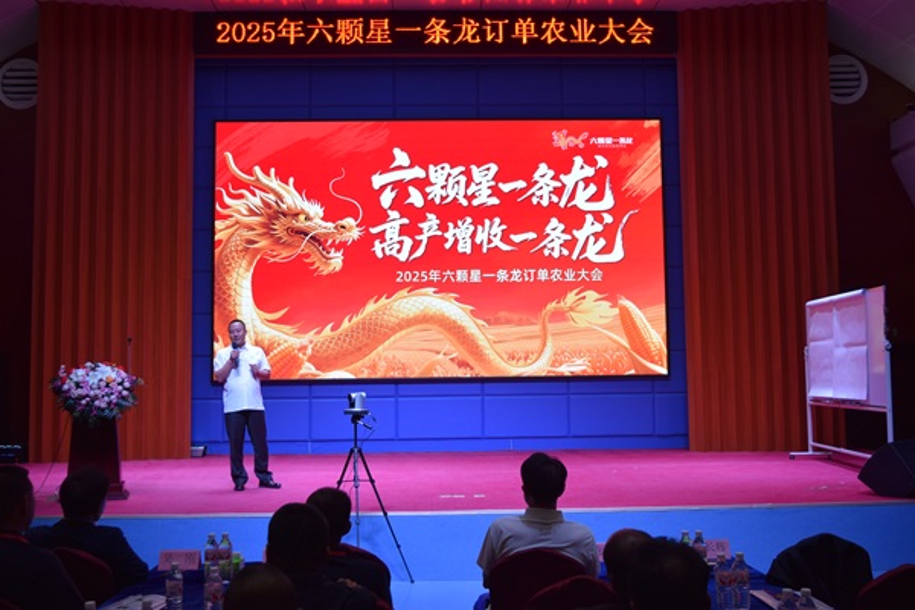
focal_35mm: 36
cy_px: 305
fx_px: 915
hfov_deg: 53.1
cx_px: 458
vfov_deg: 36.9
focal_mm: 24
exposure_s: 1/125
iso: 400
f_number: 5.6
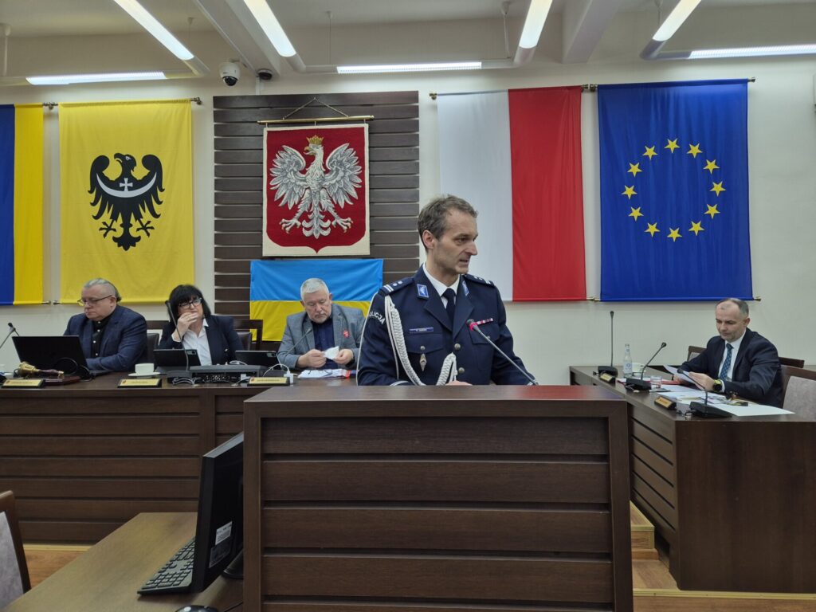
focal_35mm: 23
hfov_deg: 73.9
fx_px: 542
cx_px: 408
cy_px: 306
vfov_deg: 58.9
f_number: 1.8
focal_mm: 5.4
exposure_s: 1/100
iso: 125
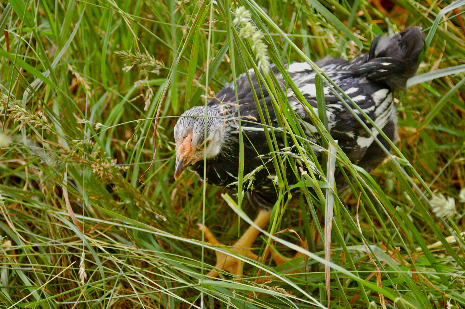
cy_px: 154
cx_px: 232
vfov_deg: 11.4
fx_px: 1549
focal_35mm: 120
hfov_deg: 17.1
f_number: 5.6
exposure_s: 1/125
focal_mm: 80
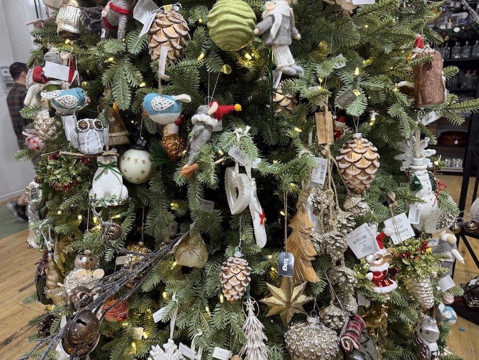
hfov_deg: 71.6
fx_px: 332
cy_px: 180
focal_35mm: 24
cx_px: 240
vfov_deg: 56.8
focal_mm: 6.76
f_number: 1.78
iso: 160
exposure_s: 1/60
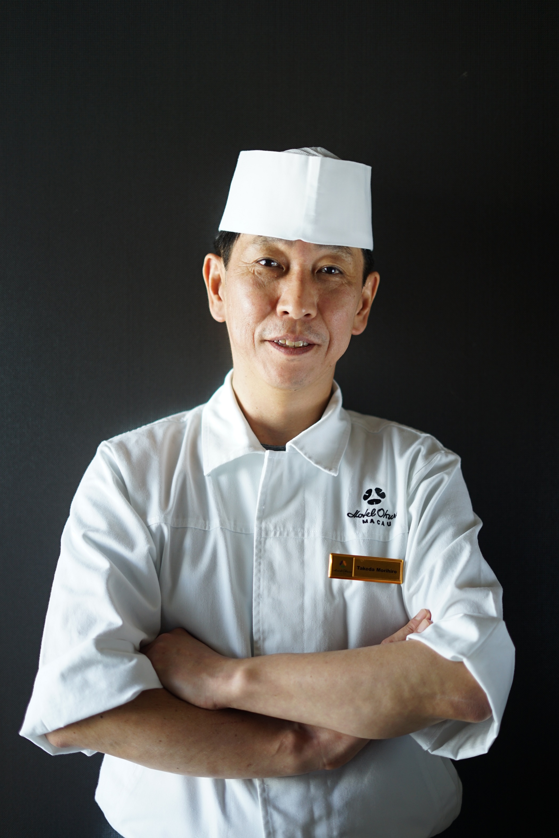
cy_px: 419
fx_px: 1164
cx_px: 280
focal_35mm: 50
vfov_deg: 39.6
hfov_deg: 27.0
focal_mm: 50
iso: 200
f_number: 1.8
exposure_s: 1/60
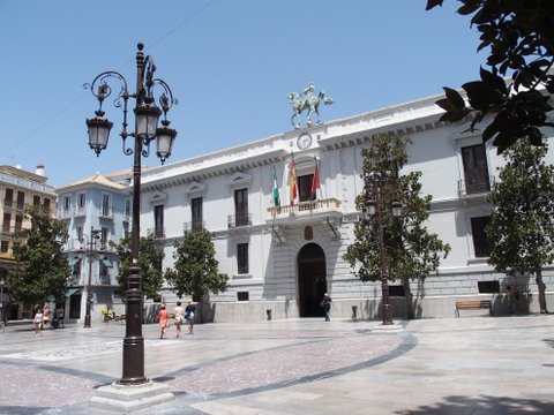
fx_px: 448
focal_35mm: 28
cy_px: 208
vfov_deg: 49.7
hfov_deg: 63.4
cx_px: 277
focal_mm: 6
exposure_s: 1/800
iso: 100
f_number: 4
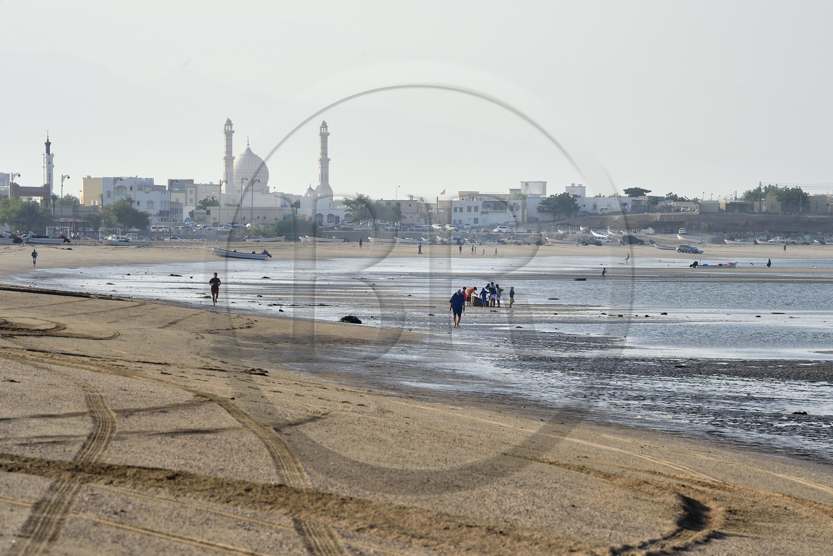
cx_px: 416
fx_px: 4628
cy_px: 278
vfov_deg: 6.9
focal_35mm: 200
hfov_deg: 10.3
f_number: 11
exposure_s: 1/320
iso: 200
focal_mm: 200
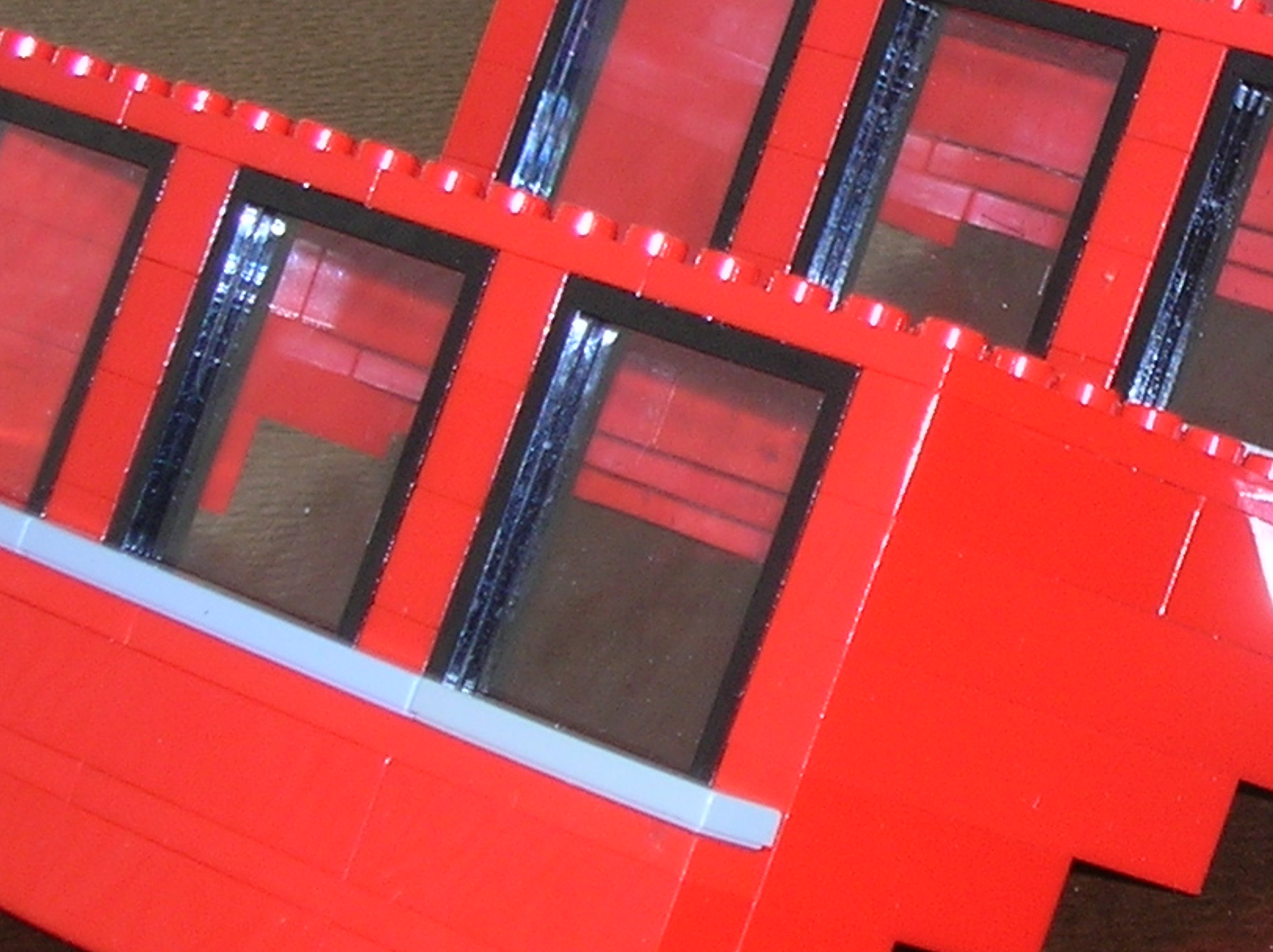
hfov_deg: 12.8
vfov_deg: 9.7
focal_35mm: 152
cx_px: 1271
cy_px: 260
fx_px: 5584
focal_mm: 9
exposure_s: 1/60.1
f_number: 3.4
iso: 50
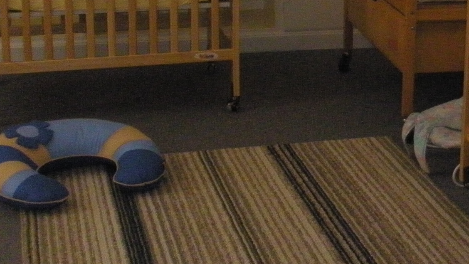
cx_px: 444
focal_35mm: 89
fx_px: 1107
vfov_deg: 13.6
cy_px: 78
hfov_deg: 23.1
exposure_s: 1/60
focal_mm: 6.3
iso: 800
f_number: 3.5
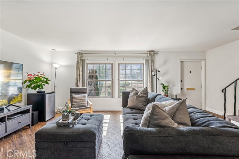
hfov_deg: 95.4
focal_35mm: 16
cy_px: 80
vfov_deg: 72.3
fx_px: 109
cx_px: 120
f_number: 13
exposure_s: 1/4
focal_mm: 16.4
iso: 100
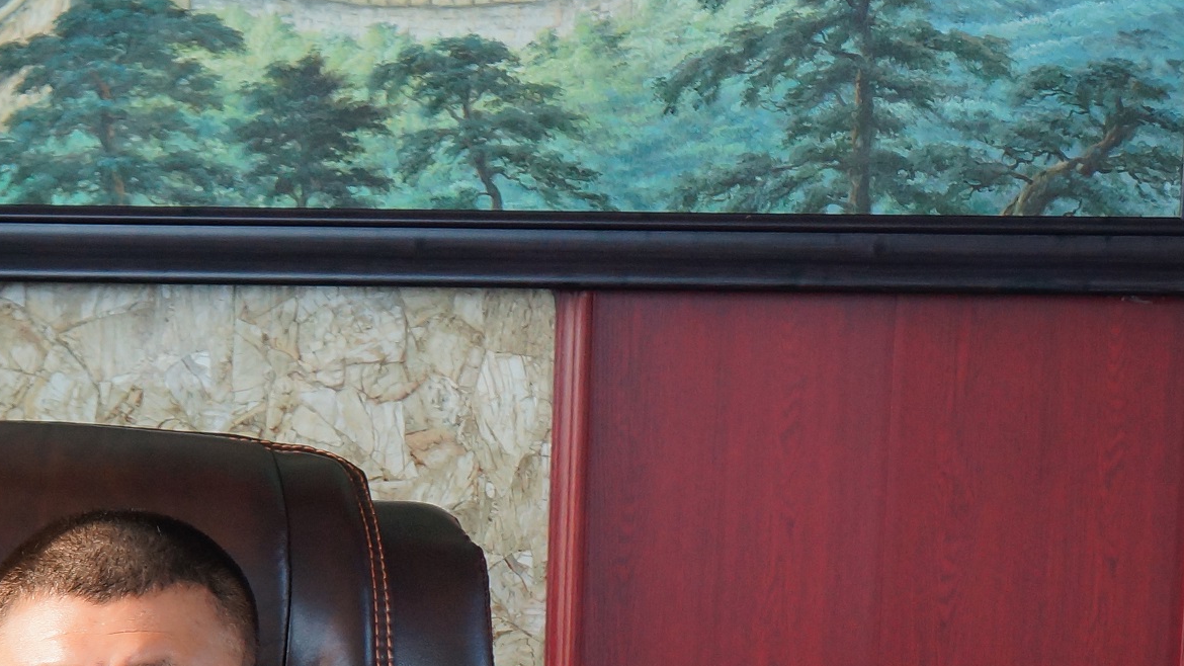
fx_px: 4301
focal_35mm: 137
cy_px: 940
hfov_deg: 15.3
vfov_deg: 8.7
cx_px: -83
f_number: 4.5
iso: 400
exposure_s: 1/60
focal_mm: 34
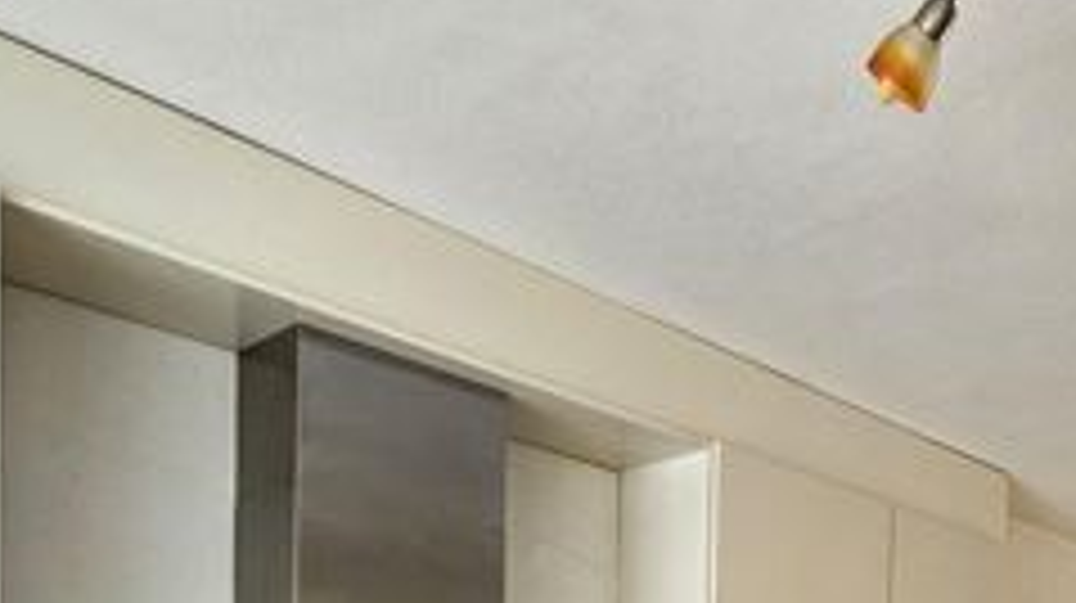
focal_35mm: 38
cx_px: 1166
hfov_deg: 42.4
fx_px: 1083
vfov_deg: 24.3
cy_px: 904
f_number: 2.2
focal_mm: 2.2
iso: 160
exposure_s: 1/60
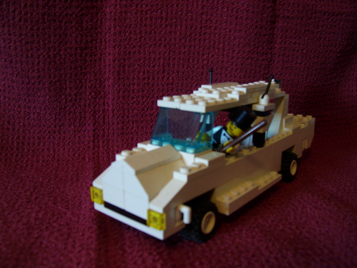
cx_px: 178
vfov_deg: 41.8
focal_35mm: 34
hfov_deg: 54.0
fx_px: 351
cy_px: 134
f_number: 2.7
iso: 160
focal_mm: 5.6
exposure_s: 1/8
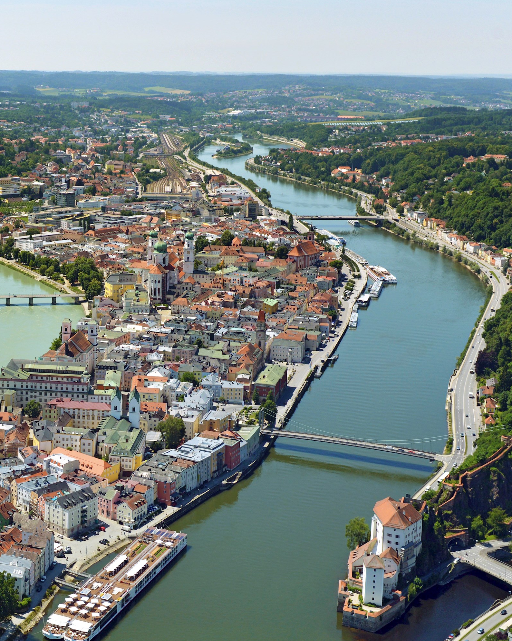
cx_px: 45
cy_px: 435
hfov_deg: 24.6
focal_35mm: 60
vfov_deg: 31.2
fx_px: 1137
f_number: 6.3
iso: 160
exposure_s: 1/1000
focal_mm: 31
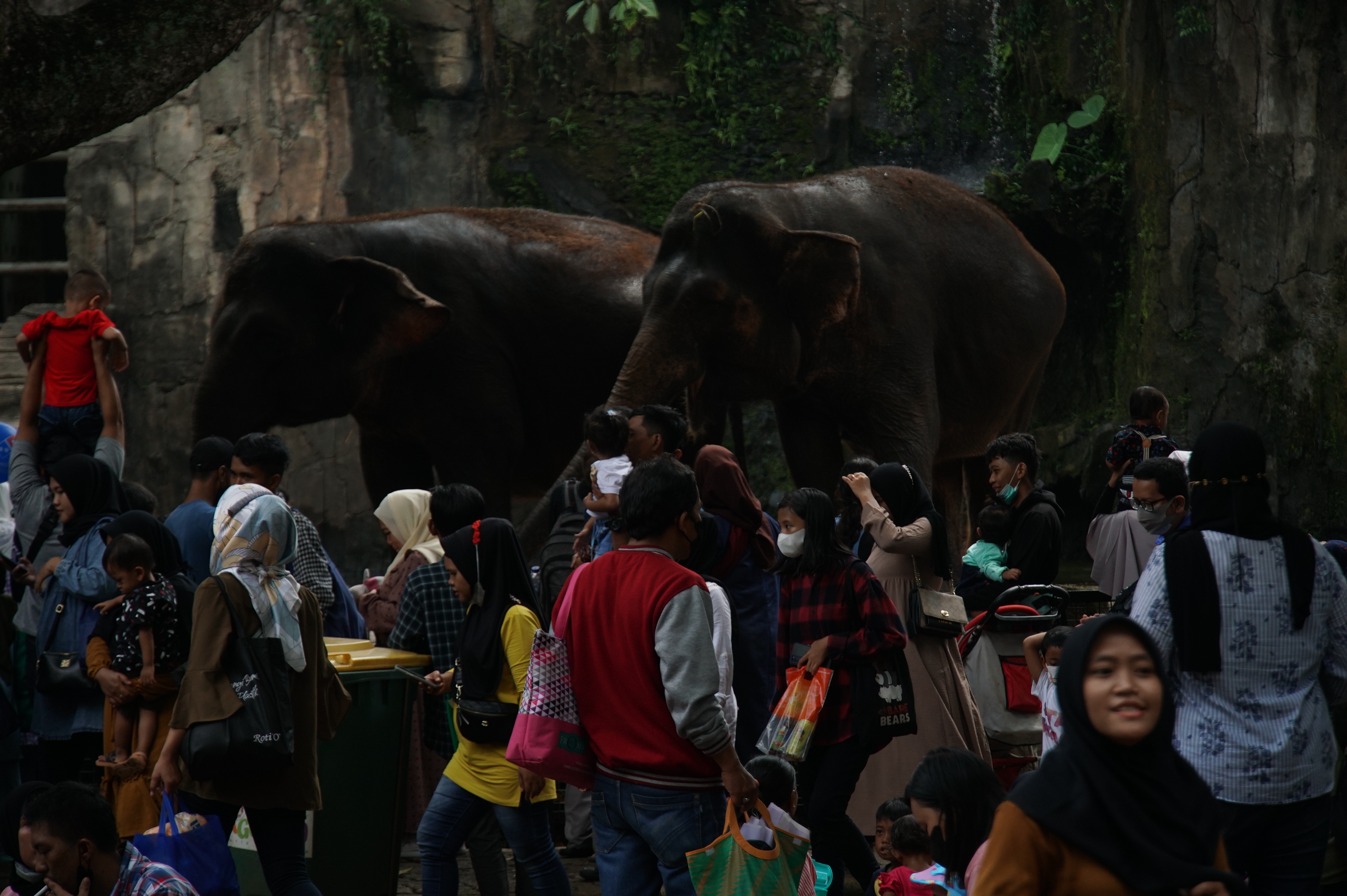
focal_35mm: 148
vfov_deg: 9.2
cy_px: 448
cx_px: 674
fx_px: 5551
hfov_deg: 13.8
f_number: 5.6
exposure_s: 1/800
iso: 500
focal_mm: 99
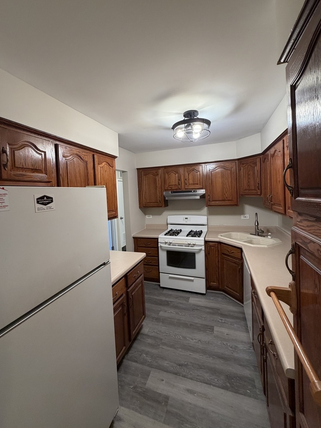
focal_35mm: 15
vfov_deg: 98.0
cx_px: 155
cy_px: 200
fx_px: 185
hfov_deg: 81.7
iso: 200
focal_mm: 2.22
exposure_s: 1/60
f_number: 2.2
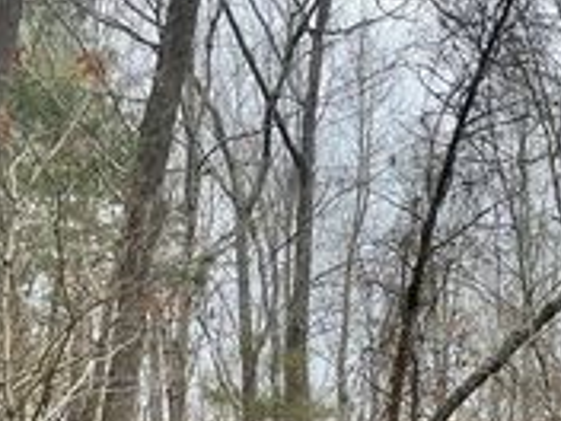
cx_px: 631
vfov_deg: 19.5
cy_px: 391
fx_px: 1199
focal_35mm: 74
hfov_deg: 24.4
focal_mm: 5.1
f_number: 1.6
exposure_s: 1/166
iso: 40
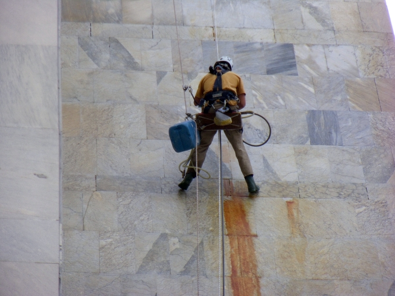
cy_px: 148
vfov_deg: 6.8
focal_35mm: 217
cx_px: 198
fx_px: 2476
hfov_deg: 9.1
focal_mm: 39.2
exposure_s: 1/117
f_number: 5.5
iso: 80
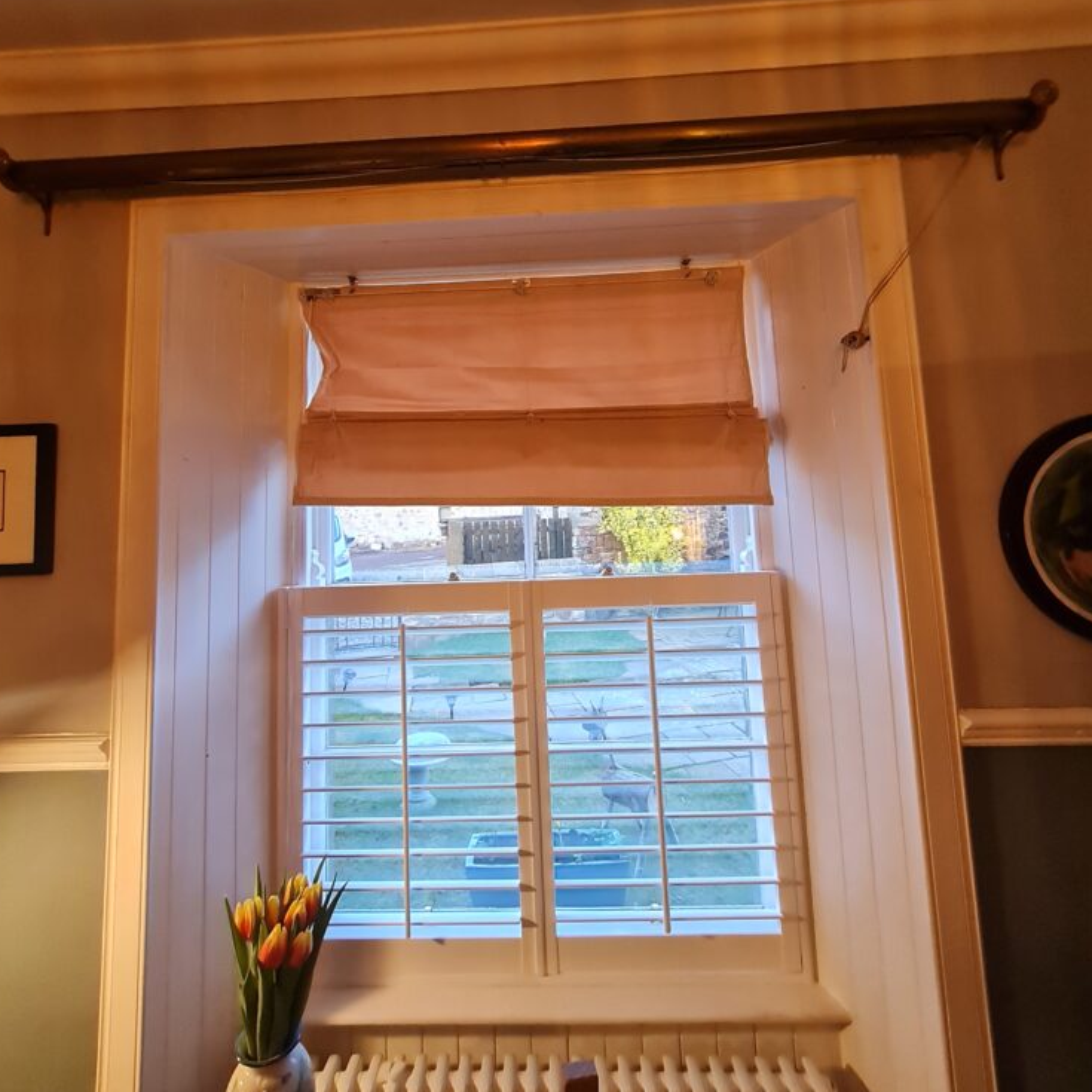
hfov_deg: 87.4
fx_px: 571
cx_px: 524
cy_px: 438
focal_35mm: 16
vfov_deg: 86.4
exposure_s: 1/33
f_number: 2.2
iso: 320
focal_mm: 1.74
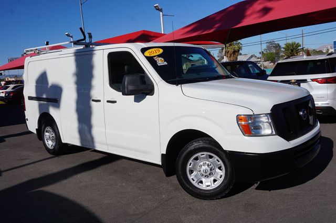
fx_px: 294
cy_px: 112
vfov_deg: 41.7
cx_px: 168
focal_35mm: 32
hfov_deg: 59.5
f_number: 14
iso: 100
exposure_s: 1/250
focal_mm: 21
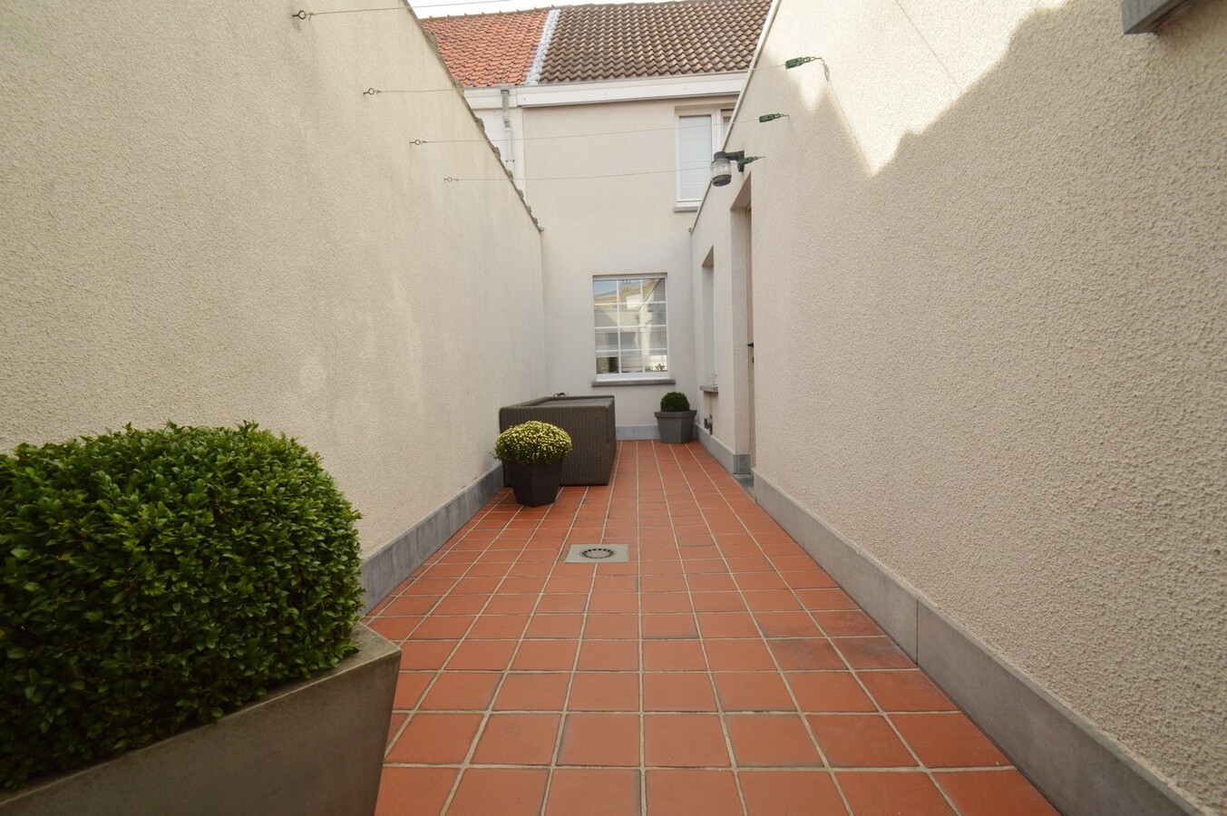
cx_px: 614
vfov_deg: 77.2
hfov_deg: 100.4
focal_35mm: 15
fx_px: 511
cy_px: 408
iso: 400
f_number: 9
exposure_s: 1/320
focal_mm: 10
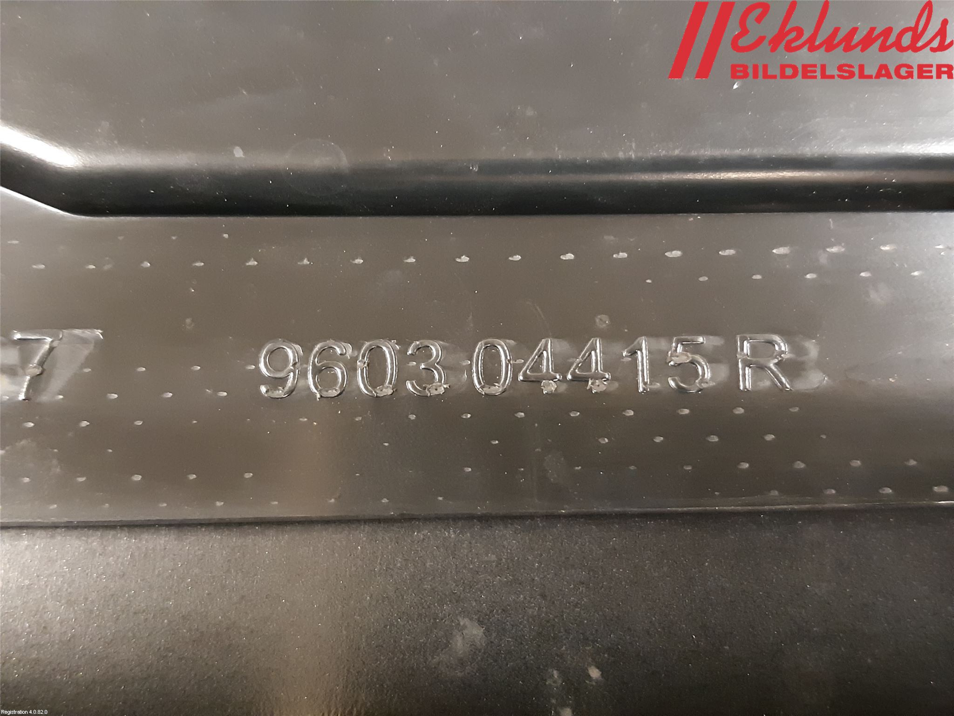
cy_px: 358
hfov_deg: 67.3
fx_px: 717
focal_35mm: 26
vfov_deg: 53.1
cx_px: 477
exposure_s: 1/17
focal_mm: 3.93
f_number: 1.7
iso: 640
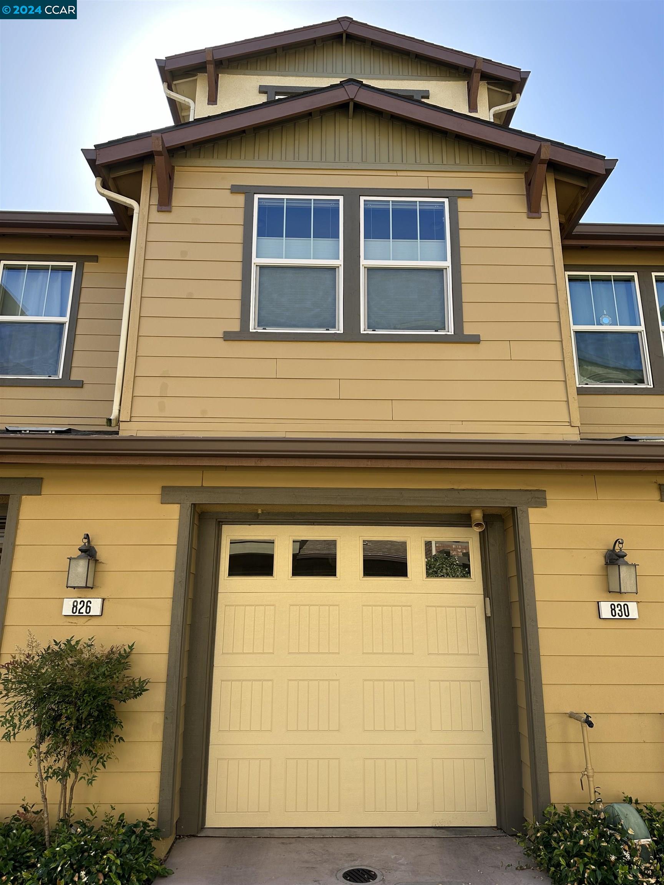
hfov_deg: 56.8
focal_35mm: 24
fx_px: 614
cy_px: 442
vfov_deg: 71.6
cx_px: 332
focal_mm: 6.86
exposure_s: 1/857
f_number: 1.78
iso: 80
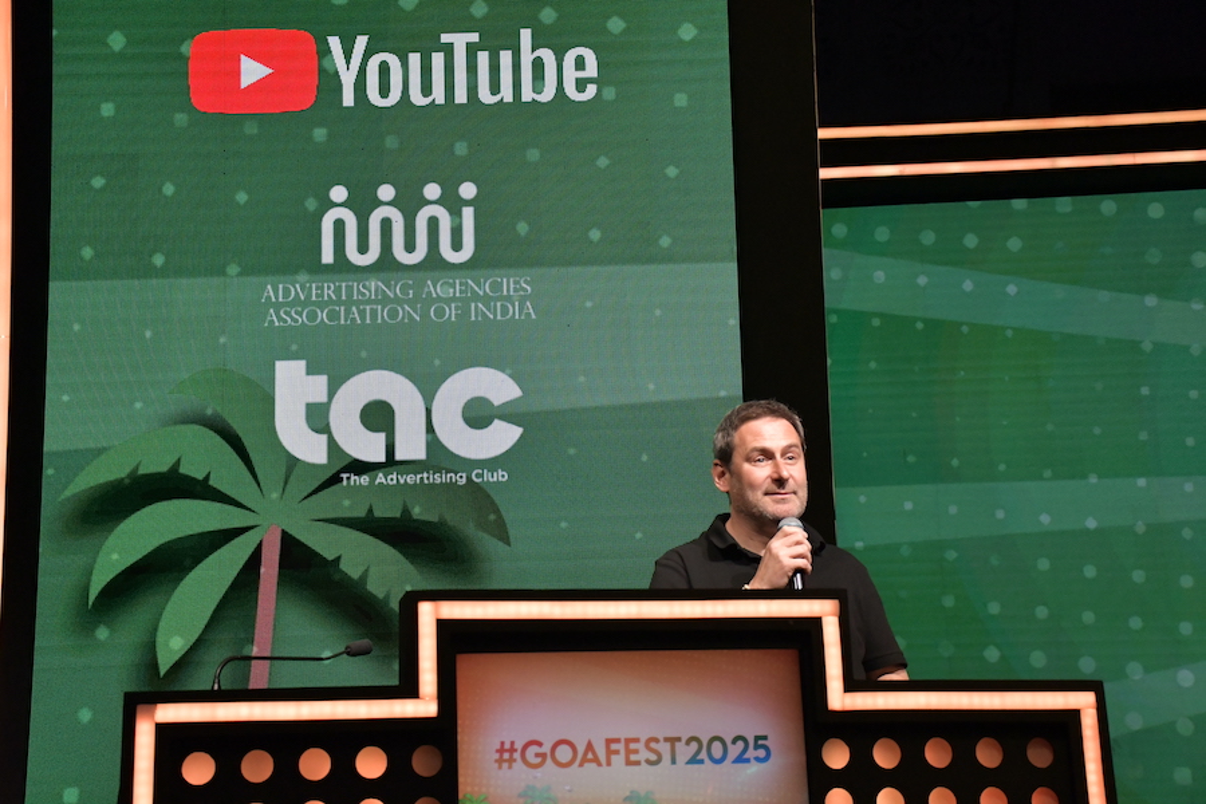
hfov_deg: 33.4
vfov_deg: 22.6
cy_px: 402
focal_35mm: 60
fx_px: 2010
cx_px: 603
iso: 4000
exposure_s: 1/800
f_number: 4.5
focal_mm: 40
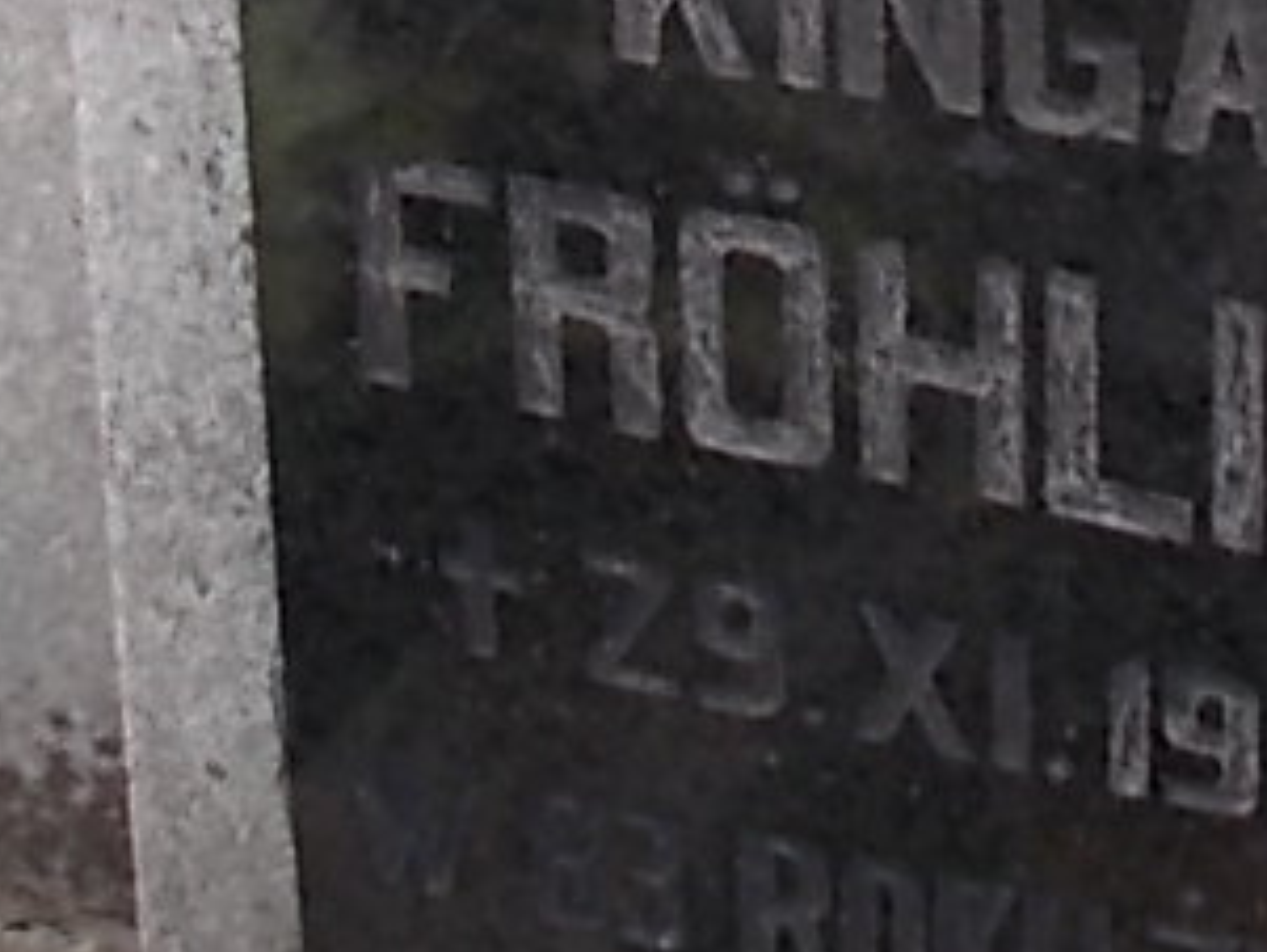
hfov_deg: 14.3
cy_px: -720
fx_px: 5053
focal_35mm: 138
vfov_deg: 10.2
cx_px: 741
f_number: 3.2
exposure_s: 1/125
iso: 80
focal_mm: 4.6
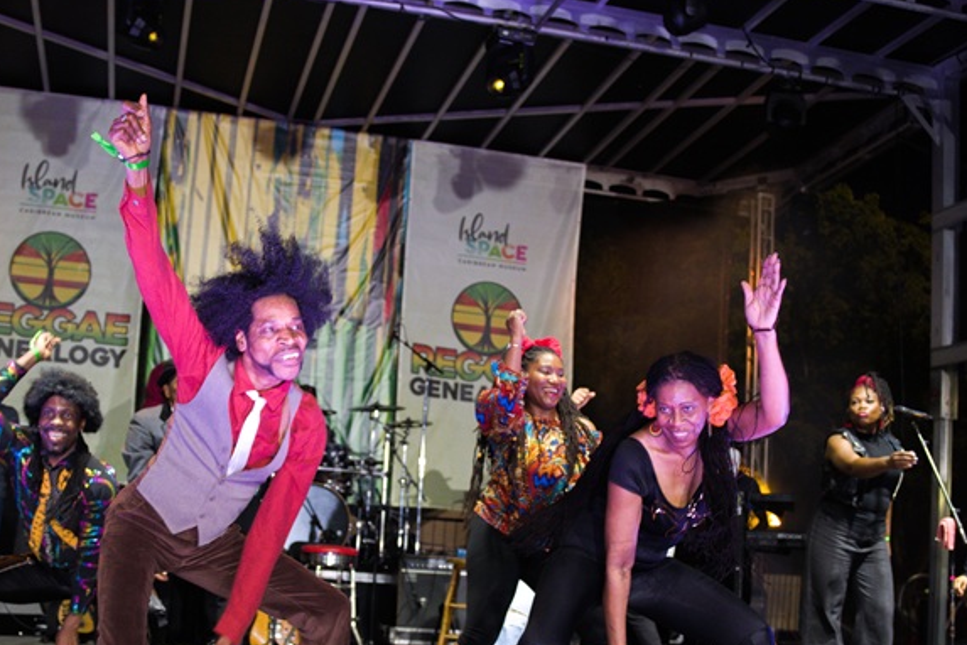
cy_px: 458
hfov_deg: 44.3
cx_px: 397
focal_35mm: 44
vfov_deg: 30.2
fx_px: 1182
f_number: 3.2
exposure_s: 1/200
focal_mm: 28
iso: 1600
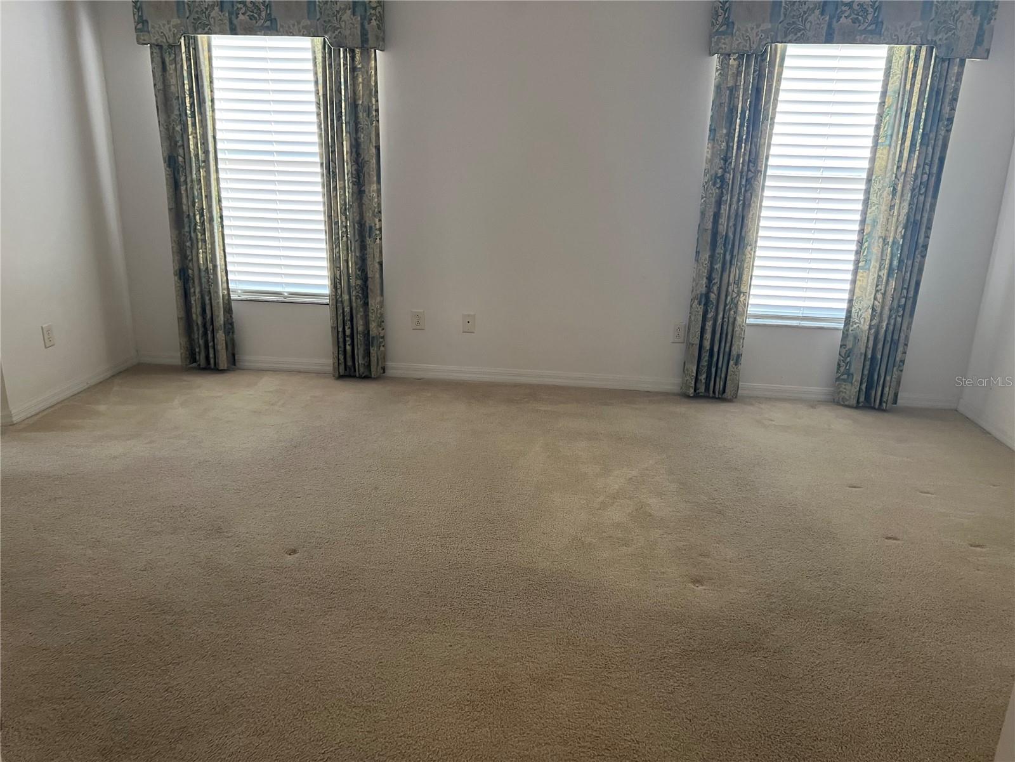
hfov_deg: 67.3
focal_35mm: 26
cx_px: 508
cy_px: 381
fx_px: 762
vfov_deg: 53.1
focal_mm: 5.7
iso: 160
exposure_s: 1/60
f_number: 1.5
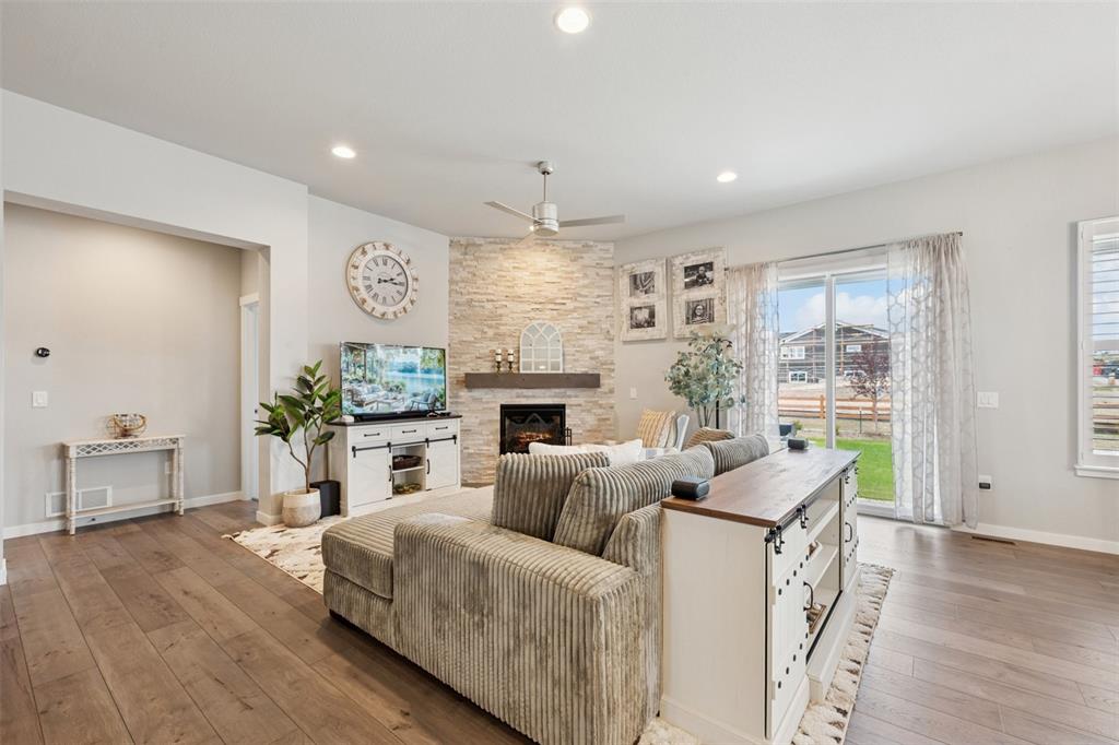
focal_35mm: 15
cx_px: 560
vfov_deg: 77.3
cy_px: 372
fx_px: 466
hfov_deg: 100.4
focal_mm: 15
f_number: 11
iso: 100
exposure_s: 1/3.33
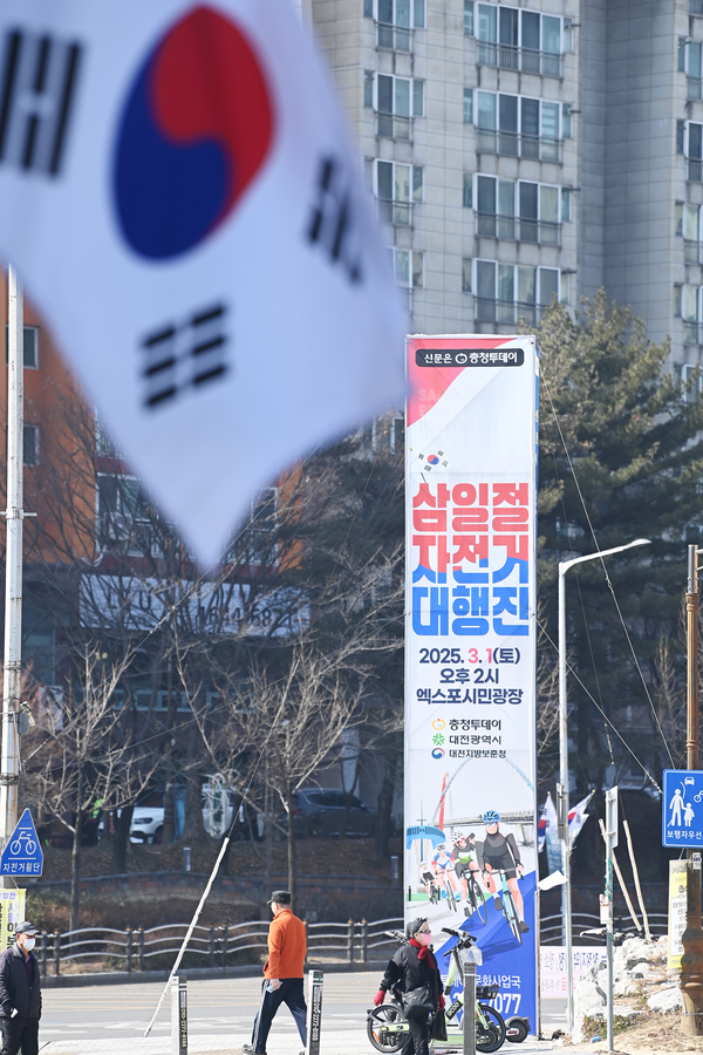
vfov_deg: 10.3
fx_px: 5858
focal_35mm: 200
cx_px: 352
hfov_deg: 6.9
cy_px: 528
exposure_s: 1/320
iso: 100
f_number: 22
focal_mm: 200
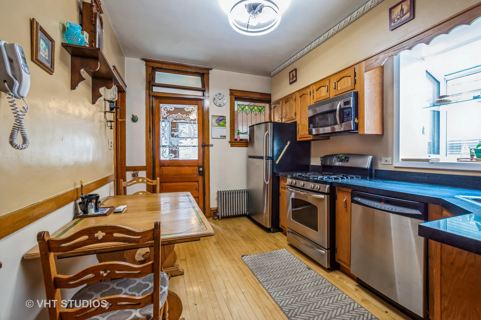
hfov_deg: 100.4
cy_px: 160
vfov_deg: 77.2
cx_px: 240
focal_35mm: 15
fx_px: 200
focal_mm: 10
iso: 200
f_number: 11
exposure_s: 1/1.67
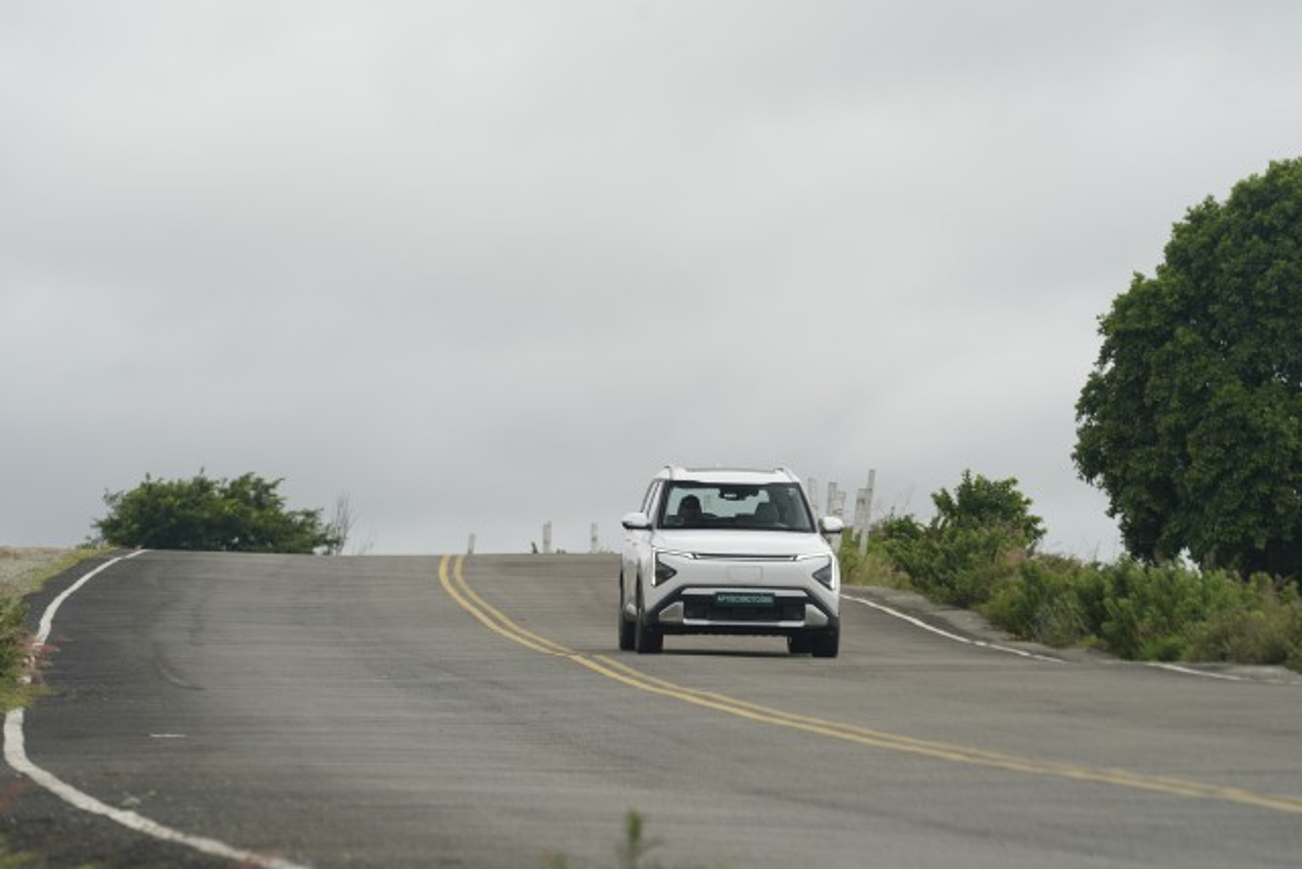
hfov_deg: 10.3
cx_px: 651
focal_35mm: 200
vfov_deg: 6.9
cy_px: 434
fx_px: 7235
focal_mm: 200
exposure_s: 1/160
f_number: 5.6
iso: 100
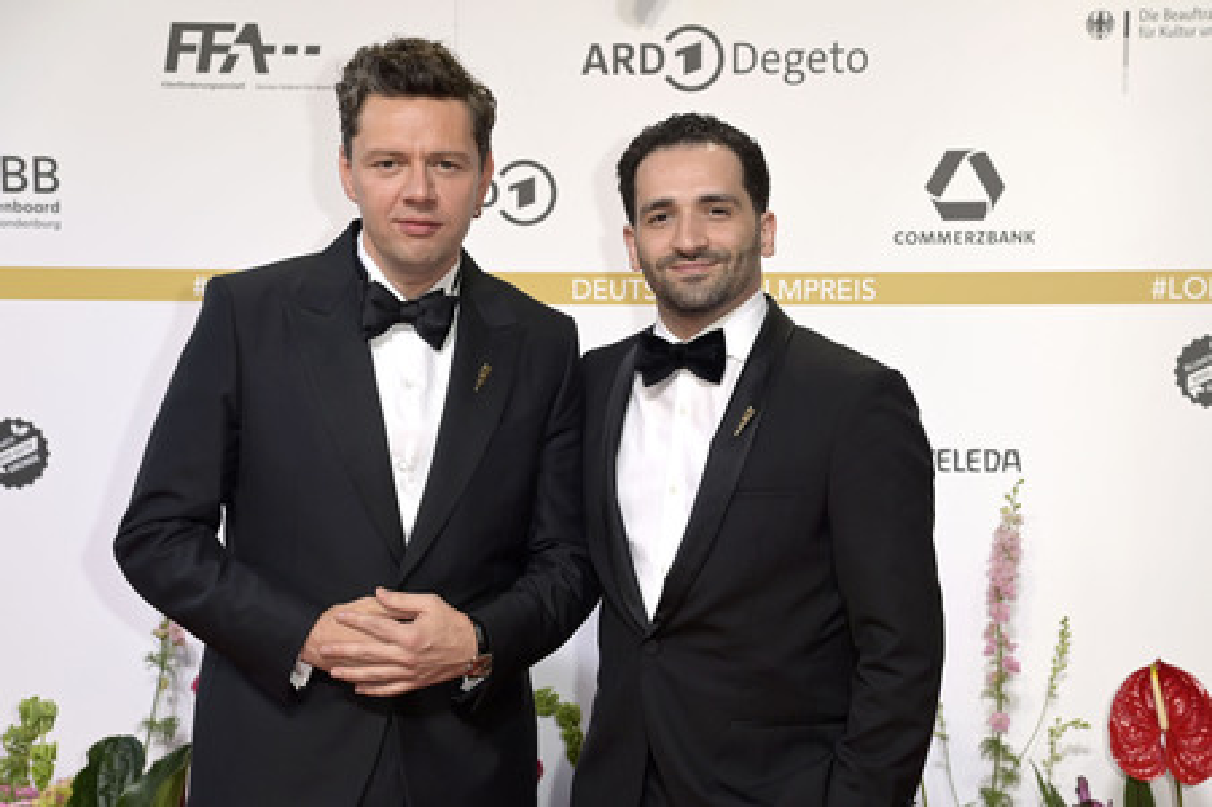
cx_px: 606
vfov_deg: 17.5
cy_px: 404
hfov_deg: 26.0
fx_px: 2624
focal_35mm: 78
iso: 640
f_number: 5
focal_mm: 78
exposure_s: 1/250
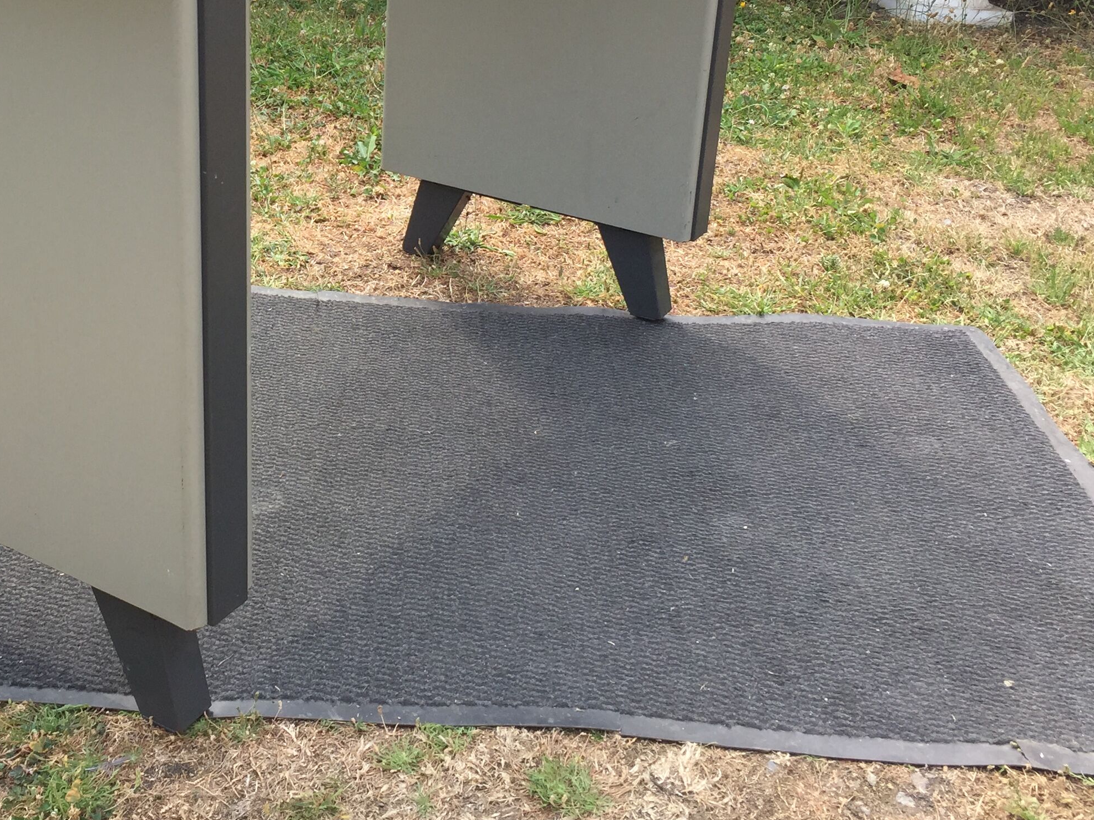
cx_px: 278
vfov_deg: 29.8
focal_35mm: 48
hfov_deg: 38.7
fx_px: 1517
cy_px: 200
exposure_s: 1/391
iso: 32
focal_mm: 4.15
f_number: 2.2
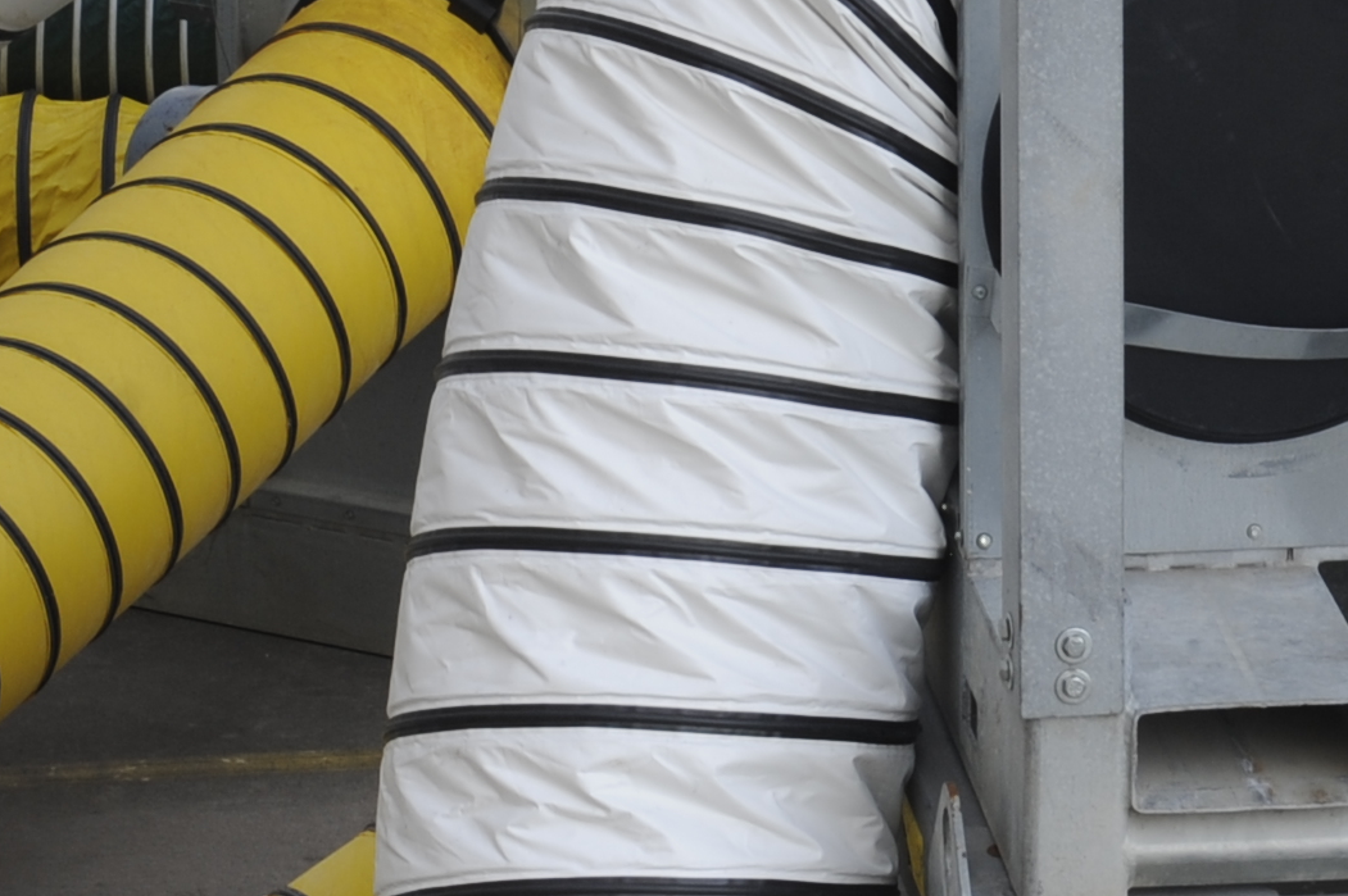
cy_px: -608
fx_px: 9092
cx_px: 622
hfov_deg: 8.5
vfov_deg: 5.6
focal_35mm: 243
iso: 200
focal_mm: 60
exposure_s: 1/60
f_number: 11
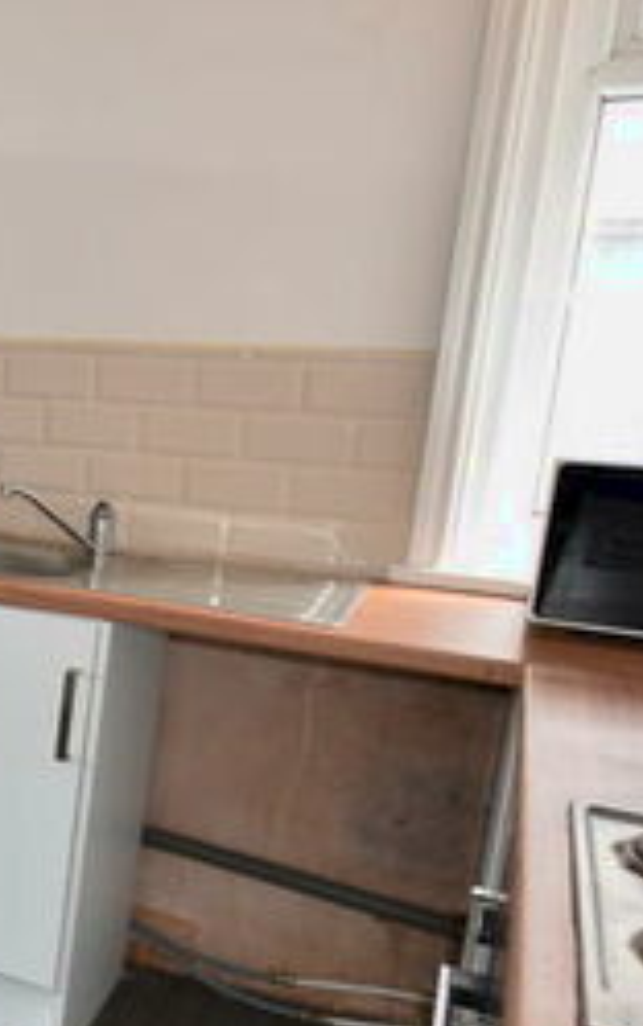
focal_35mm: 43
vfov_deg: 46.1
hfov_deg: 22.5
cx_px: -400
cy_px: 562
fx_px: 1204
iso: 100
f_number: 4
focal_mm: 10
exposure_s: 1/20
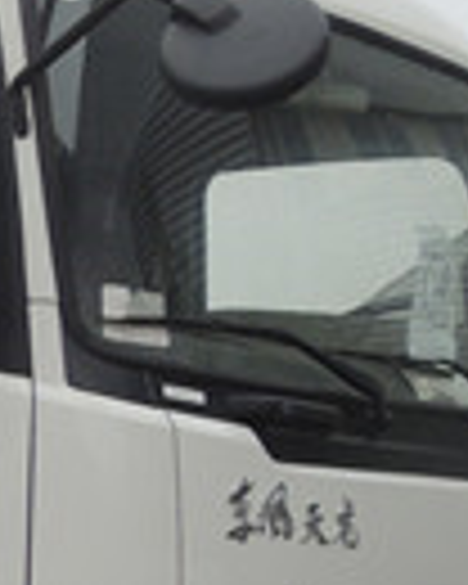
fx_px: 2268
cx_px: -594
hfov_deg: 10.4
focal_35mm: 131
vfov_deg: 14.6
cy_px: 443
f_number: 2.8
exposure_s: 1/500
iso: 100
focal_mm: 4.3
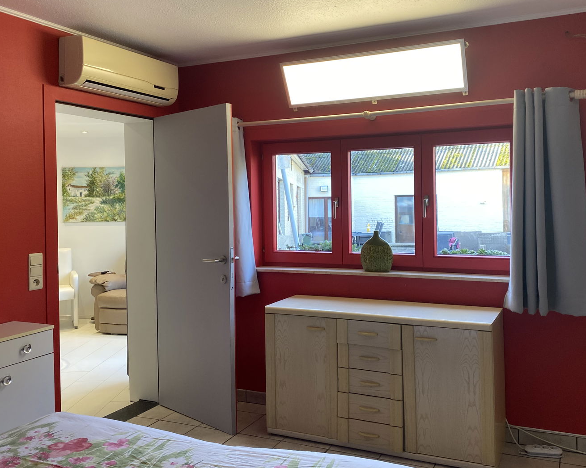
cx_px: 354
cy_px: 208
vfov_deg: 47.0
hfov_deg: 56.7
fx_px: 538
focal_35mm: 31
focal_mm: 4.25
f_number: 1.8
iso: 100
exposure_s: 1/100
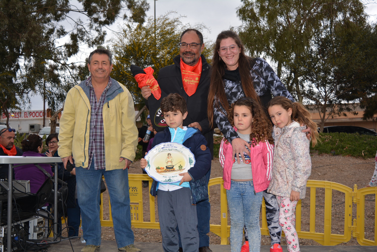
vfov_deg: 33.1
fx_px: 424
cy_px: 126
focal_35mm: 40
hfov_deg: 47.9
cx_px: 188
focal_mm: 27
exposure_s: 1/200
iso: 100
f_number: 4.2
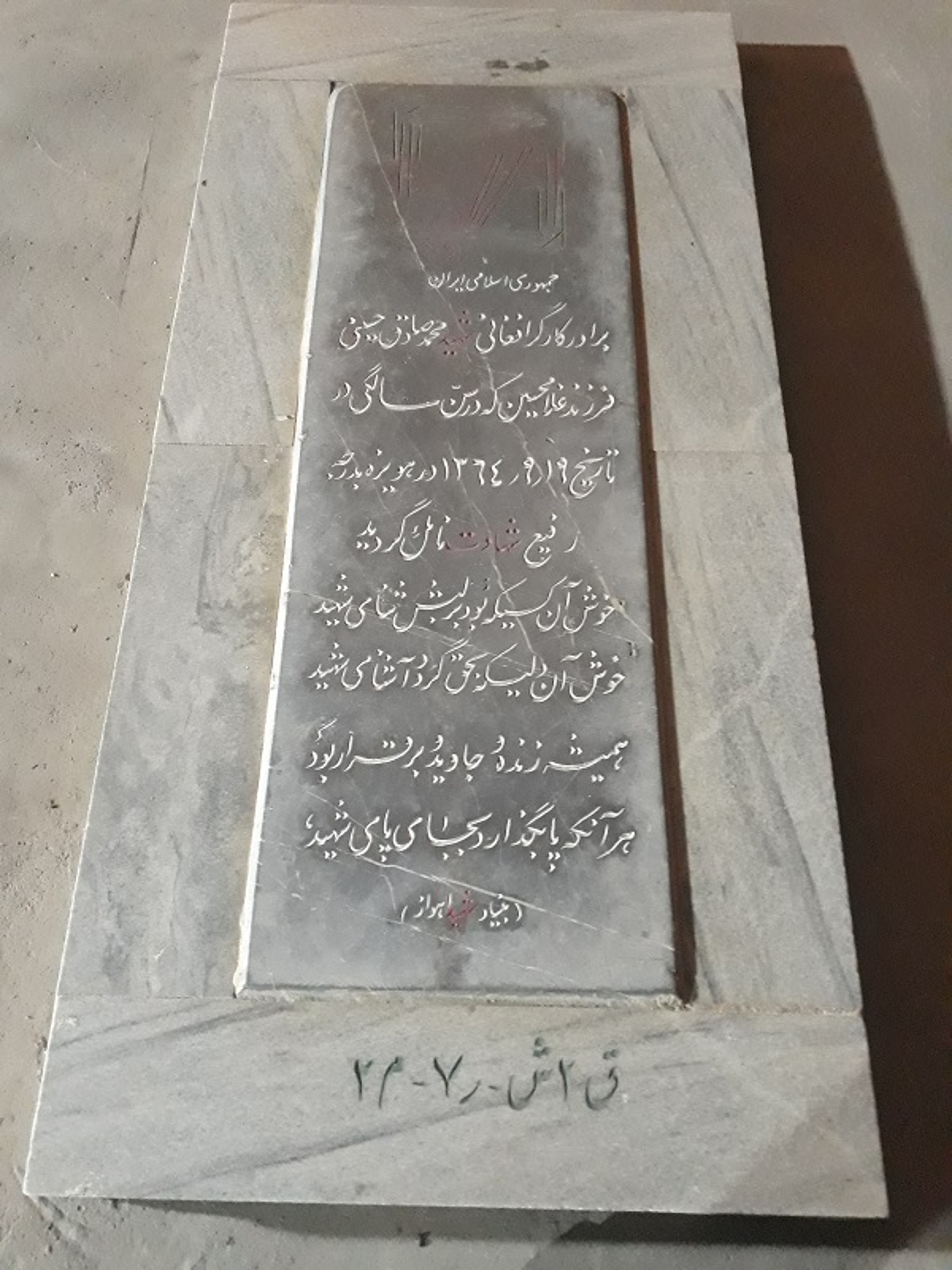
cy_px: 635
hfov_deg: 51.4
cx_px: 476
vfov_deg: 65.3
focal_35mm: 27
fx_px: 990
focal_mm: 3.6
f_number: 1.9
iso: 800
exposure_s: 1/17
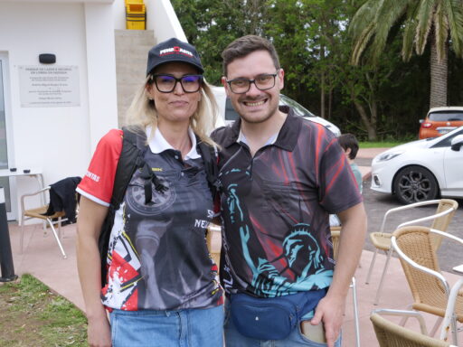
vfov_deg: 36.0
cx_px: 232
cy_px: 174
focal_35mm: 40
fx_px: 535
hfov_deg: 46.8
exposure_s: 1/320
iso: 400
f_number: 5.6
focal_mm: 20
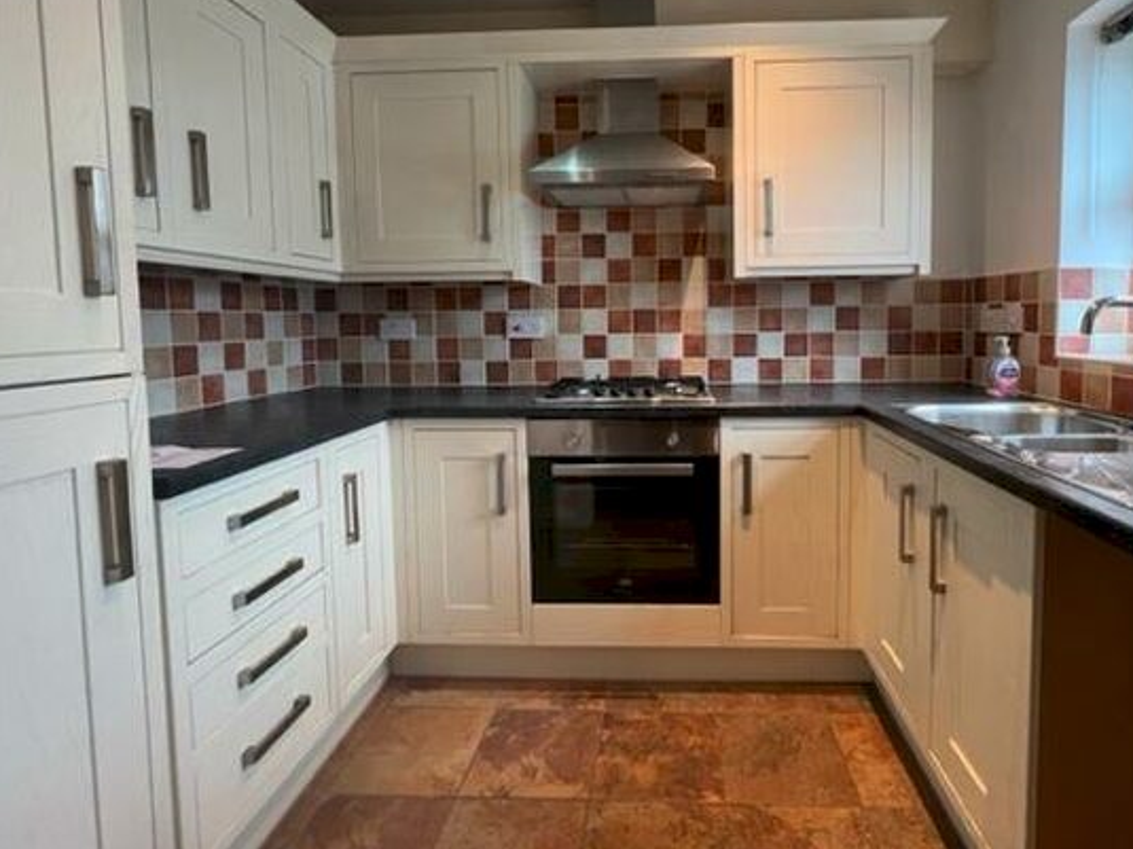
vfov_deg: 74.2
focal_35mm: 17
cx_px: 650
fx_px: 556
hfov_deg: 90.4
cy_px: 357
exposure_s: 1/50
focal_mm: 1.57
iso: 160
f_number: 1.8
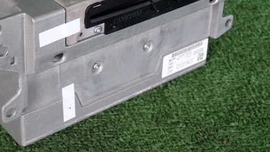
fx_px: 580
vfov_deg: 14.8
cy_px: 19
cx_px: 75
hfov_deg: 26.0
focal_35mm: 81
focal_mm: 9.01
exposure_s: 1/80
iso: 200
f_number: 3.2
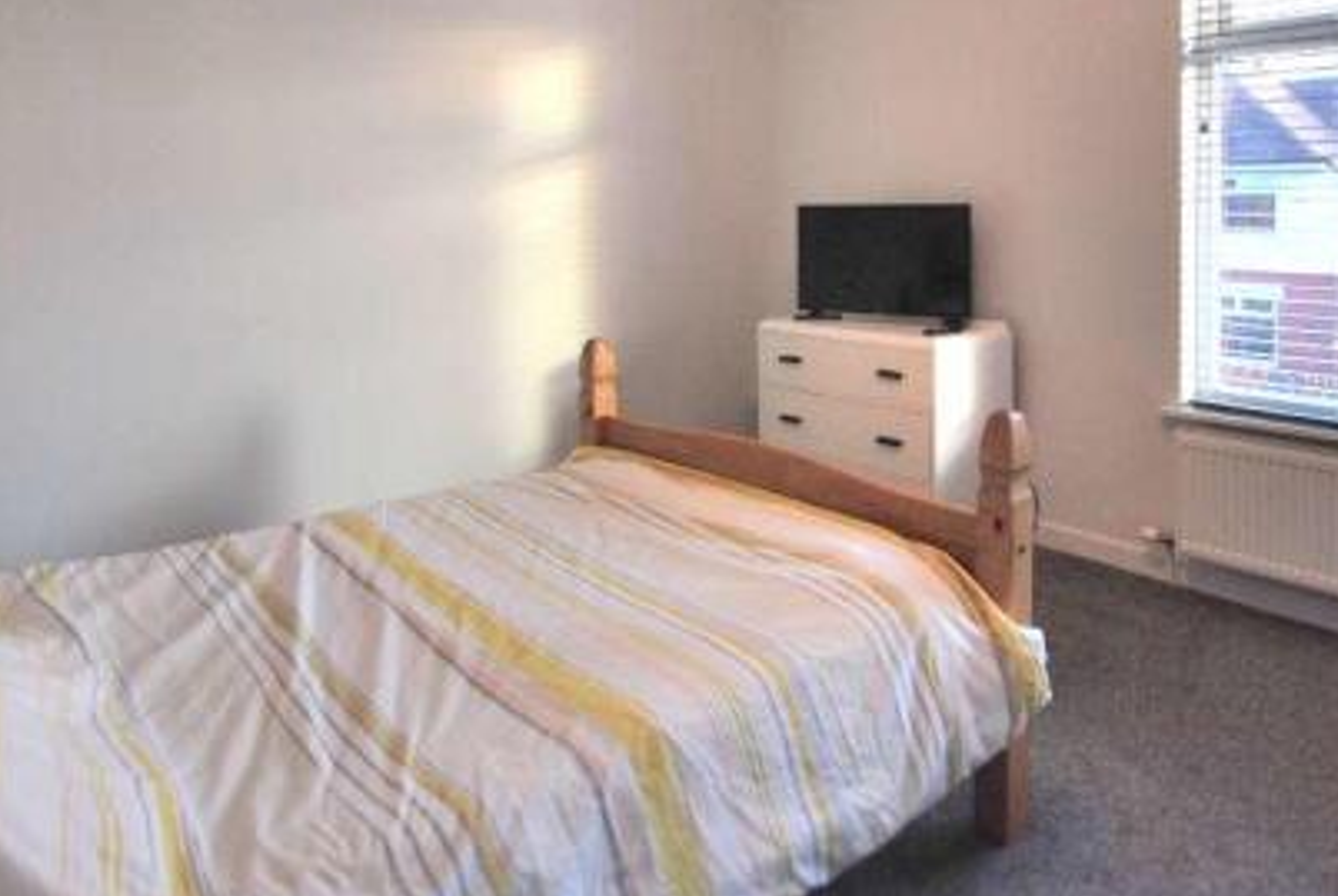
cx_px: 810
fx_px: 998
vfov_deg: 46.4
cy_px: 215
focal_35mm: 27
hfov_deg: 67.0
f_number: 4.2
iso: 400
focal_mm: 11
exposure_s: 1/80
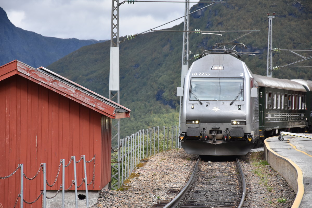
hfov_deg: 13.0
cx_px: 156
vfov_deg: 8.7
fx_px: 1365
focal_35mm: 158
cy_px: 104
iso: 800
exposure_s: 1/800
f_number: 7.1
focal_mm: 105
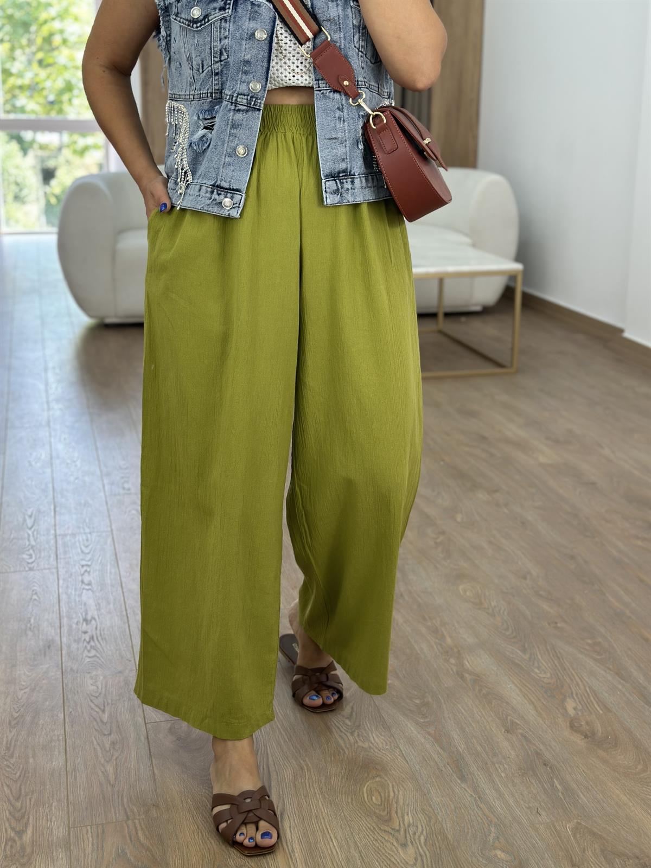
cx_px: 326
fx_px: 1204
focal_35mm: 48
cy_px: 434
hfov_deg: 30.3
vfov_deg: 39.7
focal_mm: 6.86
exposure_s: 1/141
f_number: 1.78
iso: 64
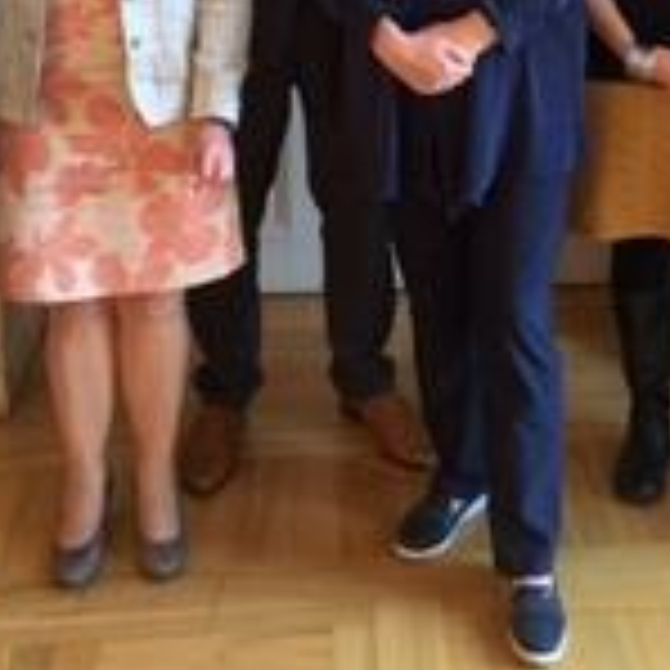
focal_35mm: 69
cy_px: 18
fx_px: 1511
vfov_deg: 24.0
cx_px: 477
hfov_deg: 24.8
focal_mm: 4.15
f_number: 2.2
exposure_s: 1/17
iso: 40
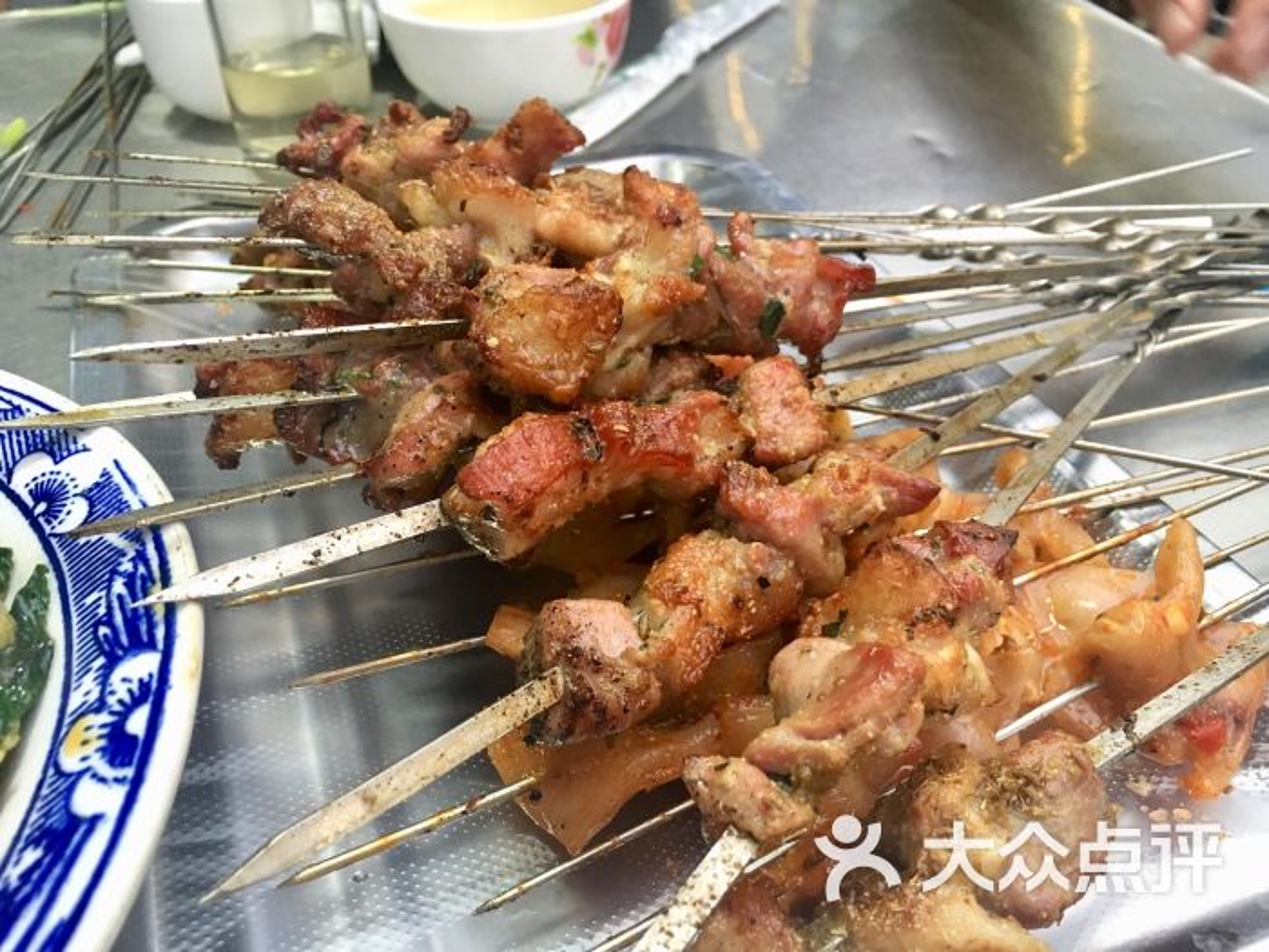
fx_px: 1063
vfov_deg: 48.2
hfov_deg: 61.7
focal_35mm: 29
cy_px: 476
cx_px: 634
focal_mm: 4.15
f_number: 2.2
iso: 125
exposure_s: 1/33
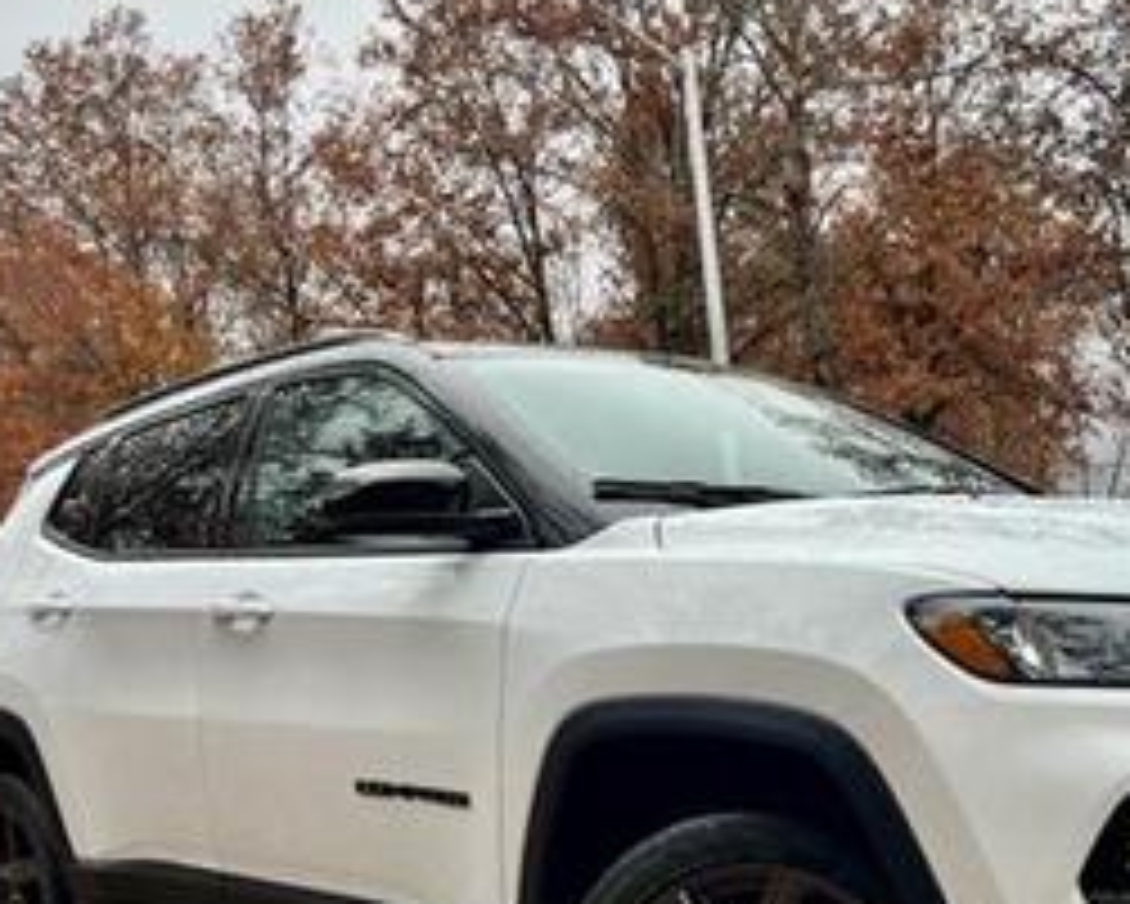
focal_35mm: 51
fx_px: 1706
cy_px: 634
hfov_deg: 36.1
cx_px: 797
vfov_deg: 29.4
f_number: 1.6
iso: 50
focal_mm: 5.1
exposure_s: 1/756
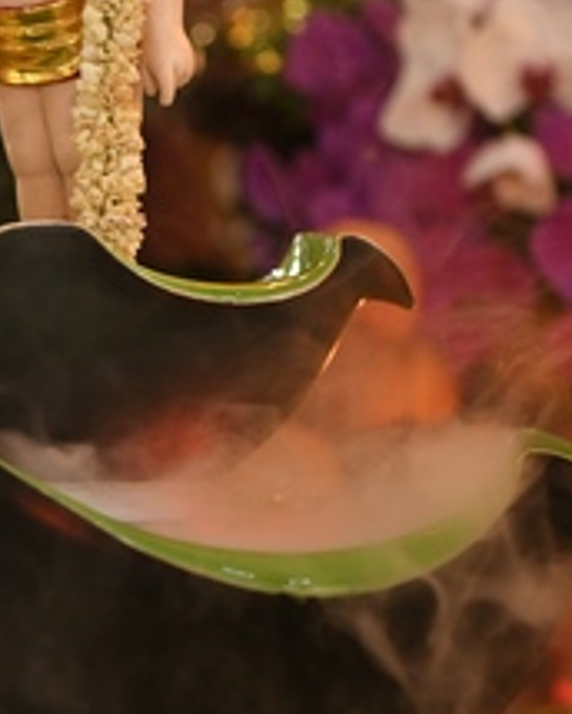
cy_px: 232
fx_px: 4211
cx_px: 91
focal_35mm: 199
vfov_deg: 9.7
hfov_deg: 7.8
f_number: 2.8
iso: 3200
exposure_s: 1/125
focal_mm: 70
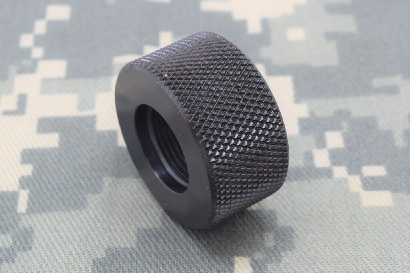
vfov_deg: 23.8
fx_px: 649
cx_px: 205
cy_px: 136
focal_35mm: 57
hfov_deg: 35.1
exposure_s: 1/5
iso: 100
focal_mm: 38
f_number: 11
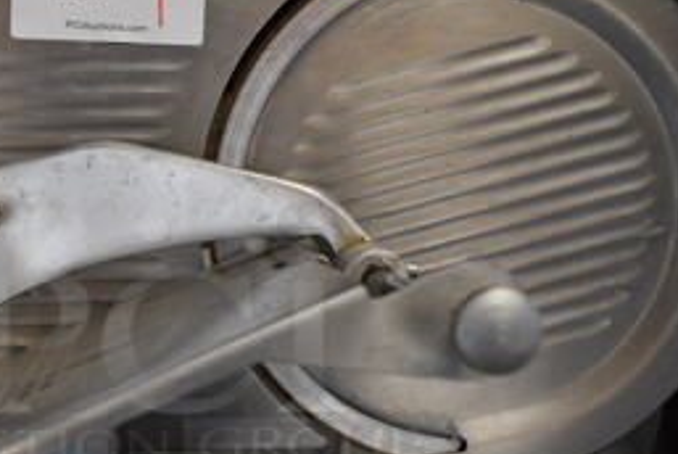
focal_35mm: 64
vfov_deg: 21.1
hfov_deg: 30.7
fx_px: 1207
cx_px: 153
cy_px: 335
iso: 1100
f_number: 3.5
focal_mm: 18
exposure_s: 1/125
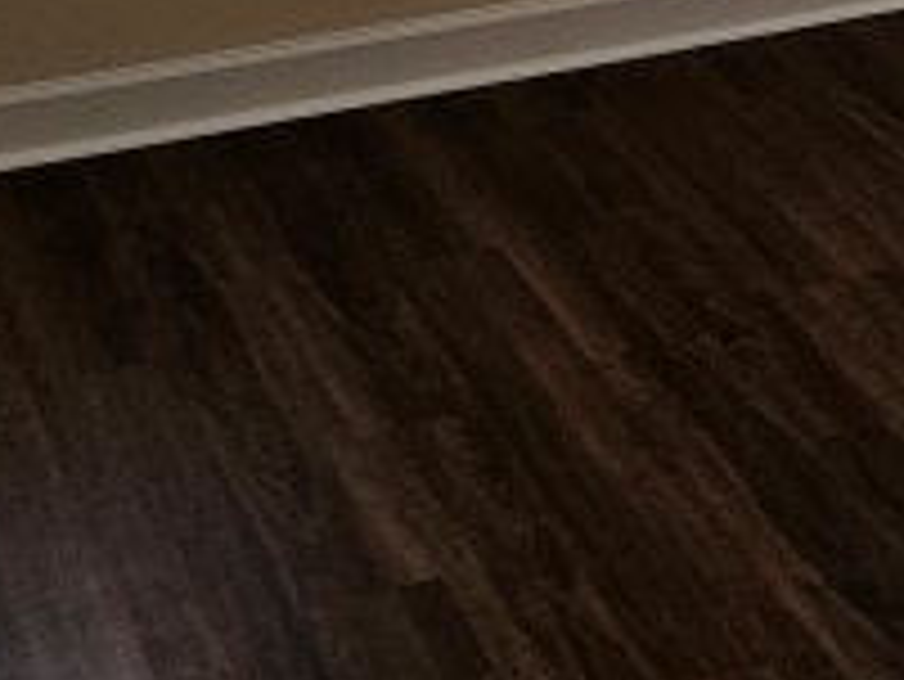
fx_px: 3057
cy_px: -856
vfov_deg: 11.0
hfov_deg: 15.8
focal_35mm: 117
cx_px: 1232
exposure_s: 1/120
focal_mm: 6.3
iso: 40
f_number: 1.7
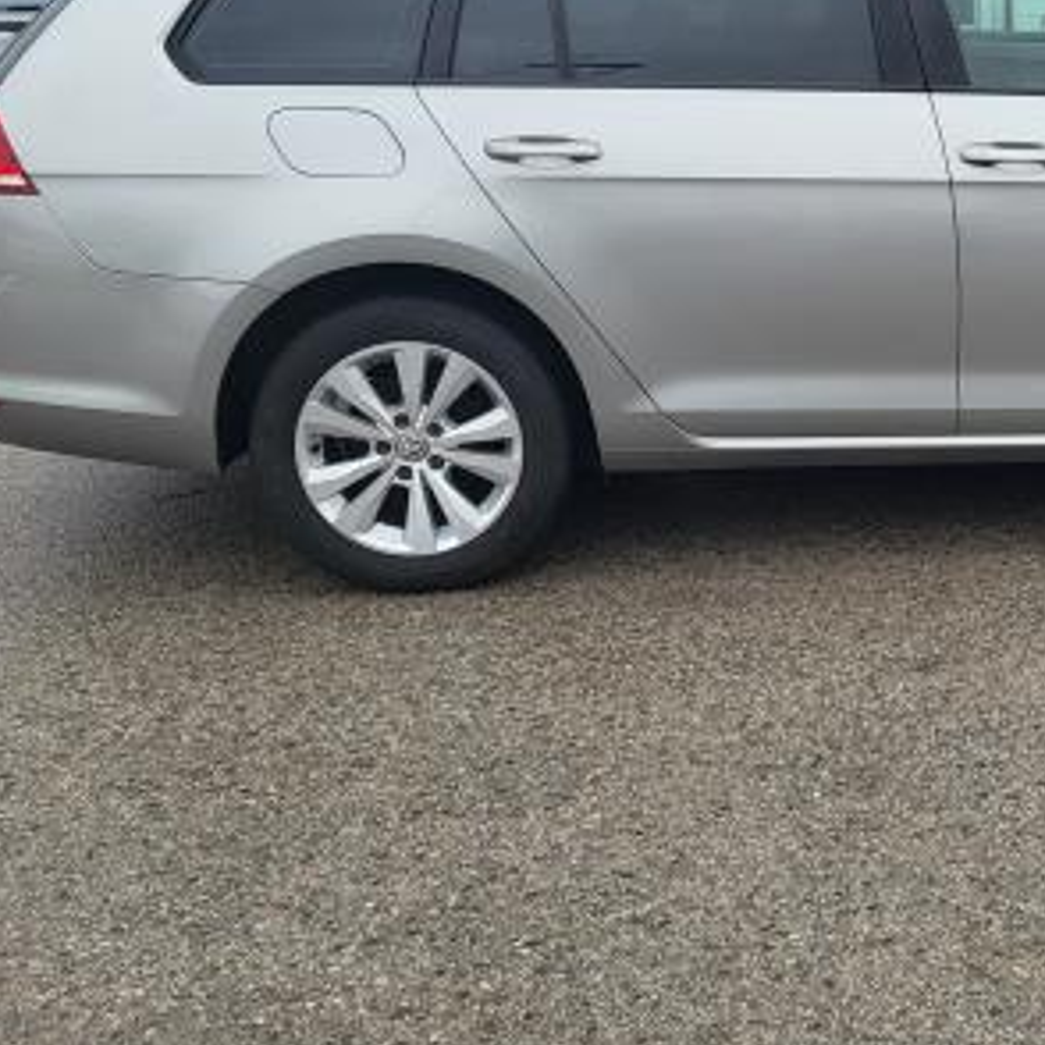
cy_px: 238
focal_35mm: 50
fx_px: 1708
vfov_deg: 33.2
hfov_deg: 32.3
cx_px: 945
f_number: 1.8
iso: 40
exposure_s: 1/162
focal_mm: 5.4
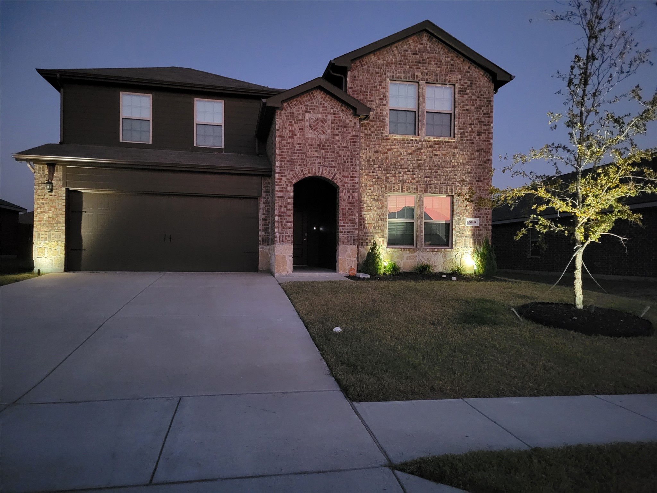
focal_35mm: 26
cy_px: 246
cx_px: 328
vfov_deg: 53.1
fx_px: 493
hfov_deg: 67.3
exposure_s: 1/20
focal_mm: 5.4
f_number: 1.8
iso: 1600
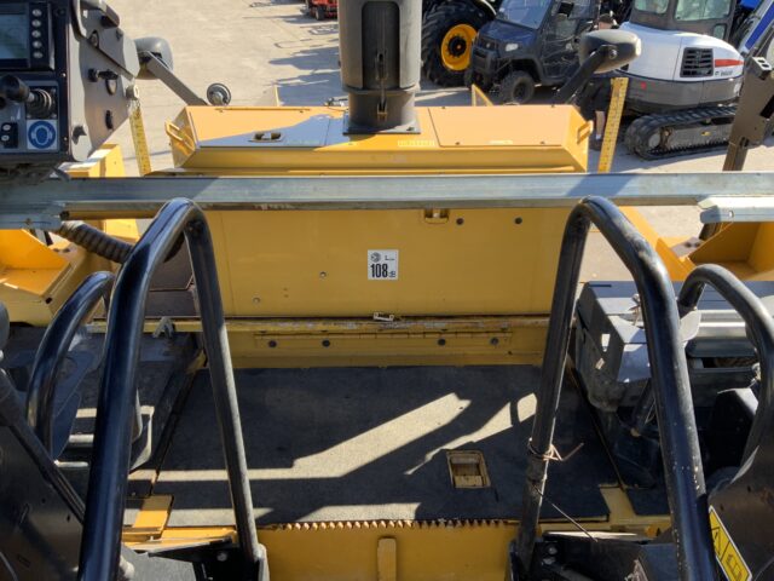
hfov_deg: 61.7
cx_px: 387
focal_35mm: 29
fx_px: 648
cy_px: 290
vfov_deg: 48.2
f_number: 1.8
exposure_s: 1/280
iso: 16
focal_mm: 3
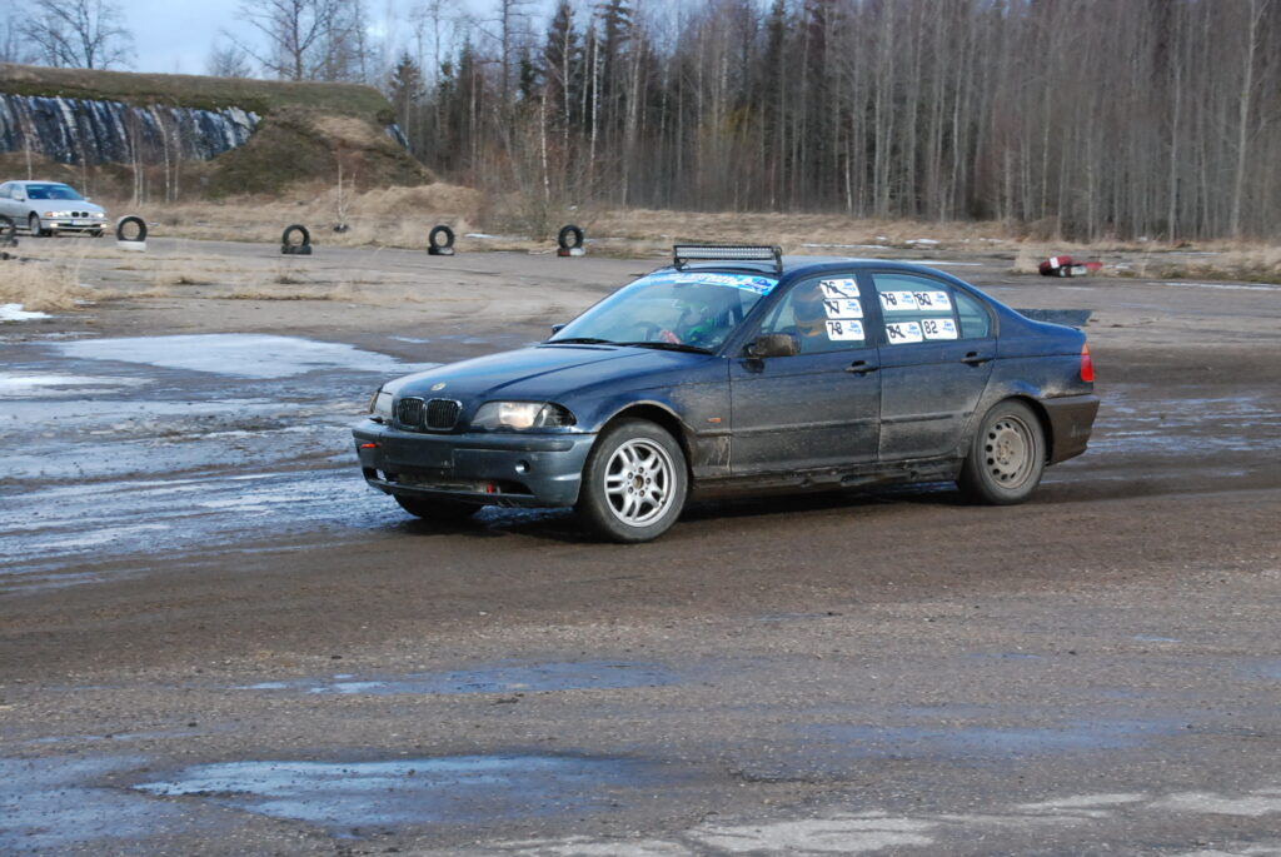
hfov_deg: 26.0
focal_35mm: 78
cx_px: 640
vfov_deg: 17.5
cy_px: 428
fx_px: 2778
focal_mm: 52
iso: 1600
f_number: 11
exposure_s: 1/500
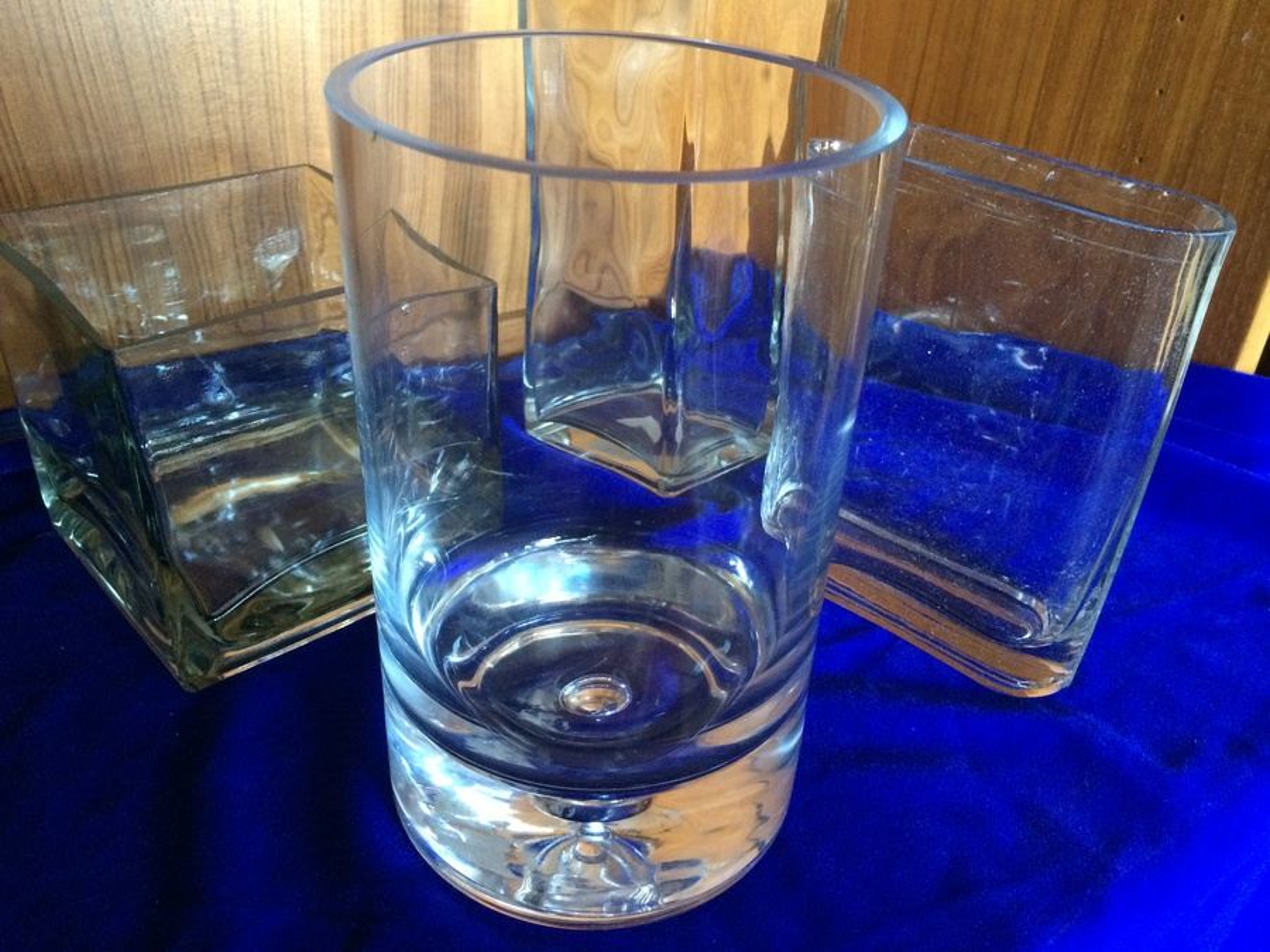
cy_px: 476
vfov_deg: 46.8
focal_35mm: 30
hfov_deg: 60.0
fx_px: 1101
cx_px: 635
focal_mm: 4.12
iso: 320
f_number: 2.2
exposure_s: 1/15
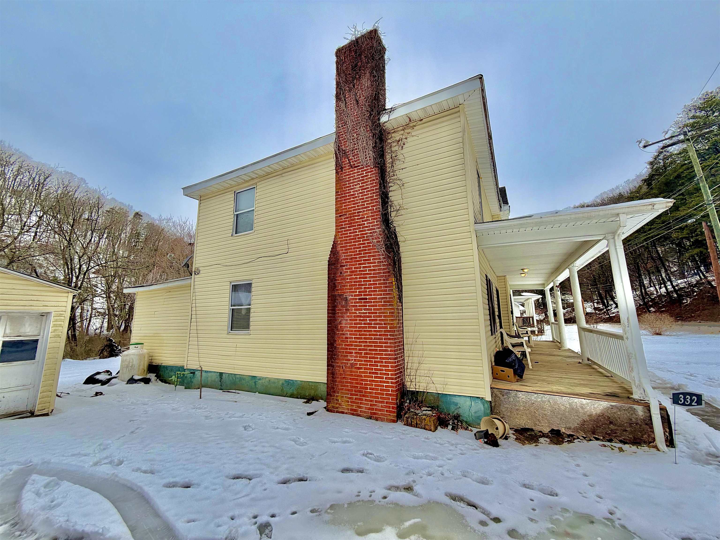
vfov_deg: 85.7
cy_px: 270
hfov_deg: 102.1
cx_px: 360
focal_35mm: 14
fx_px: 291
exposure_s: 1/770
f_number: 2.2
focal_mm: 2.22
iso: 32
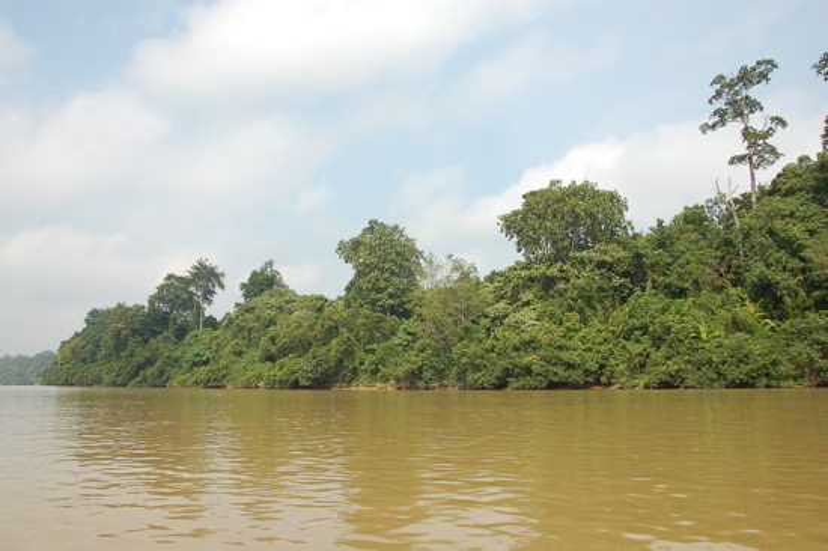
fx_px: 621
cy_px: 276
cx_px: 414
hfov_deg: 67.4
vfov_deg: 47.9
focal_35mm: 27
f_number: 9
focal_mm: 18
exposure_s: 1/320
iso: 200
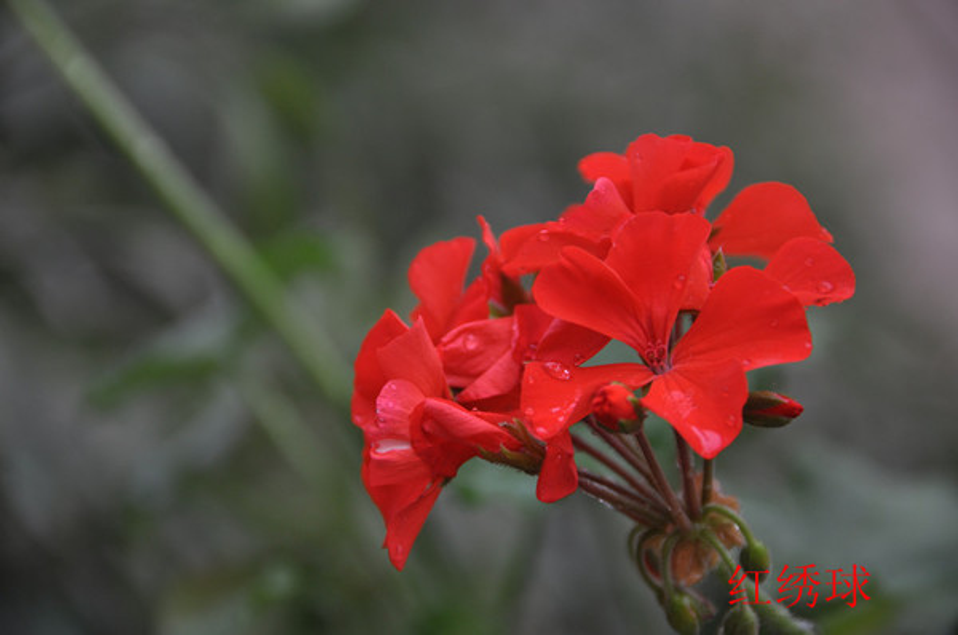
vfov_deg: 4.6
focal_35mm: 300
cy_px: 318
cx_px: 479
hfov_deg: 6.9
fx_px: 7970
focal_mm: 200
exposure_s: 1/30
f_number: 5.6
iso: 200
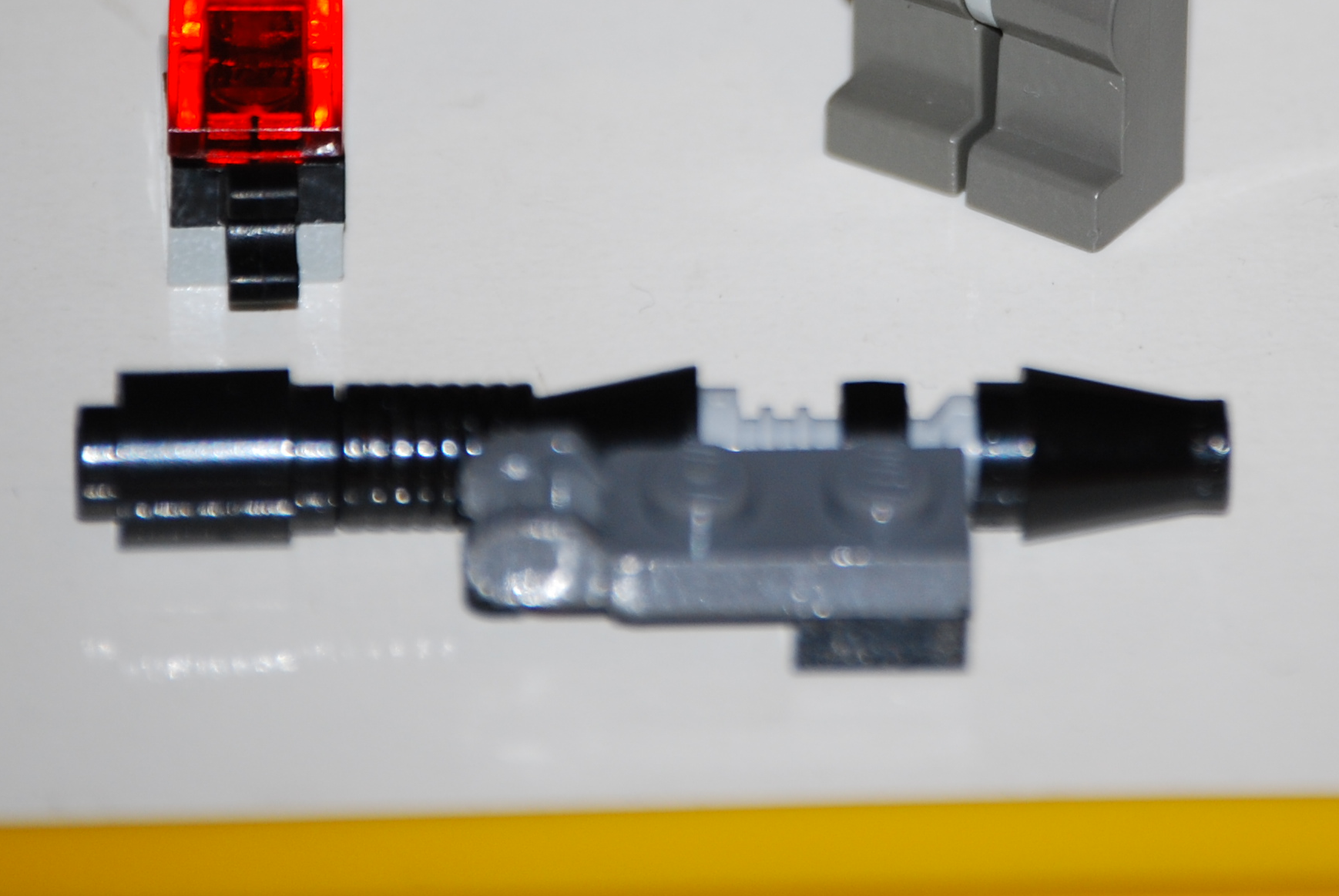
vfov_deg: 3.4
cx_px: 969
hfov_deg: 5.1
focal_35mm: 401
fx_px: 14931
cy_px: -14
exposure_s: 1/60
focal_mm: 120
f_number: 5
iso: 200
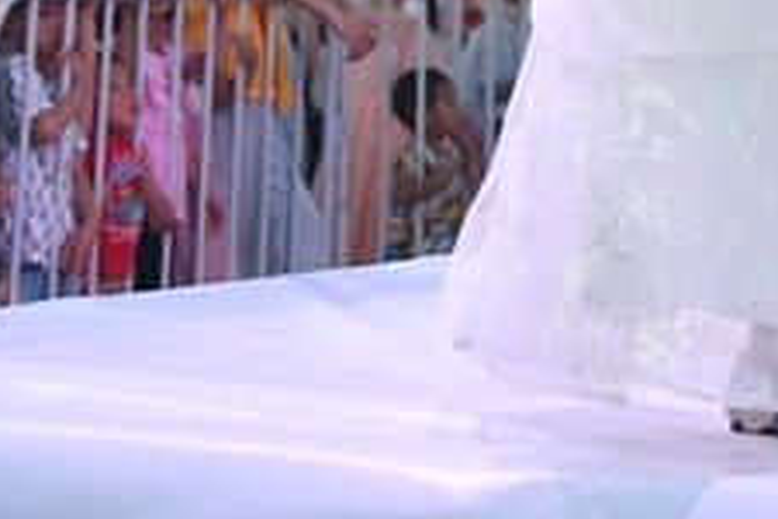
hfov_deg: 10.9
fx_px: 3998
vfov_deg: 7.2
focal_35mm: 185
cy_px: -382
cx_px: 979
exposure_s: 1/400
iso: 1250
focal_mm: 35
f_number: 4.2
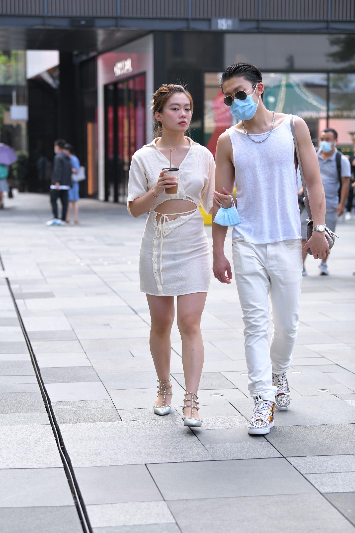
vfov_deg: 23.6
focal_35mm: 86
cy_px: 266
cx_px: 178
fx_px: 1272
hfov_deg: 15.9
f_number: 3.5
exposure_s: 1/640
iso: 500
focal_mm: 86
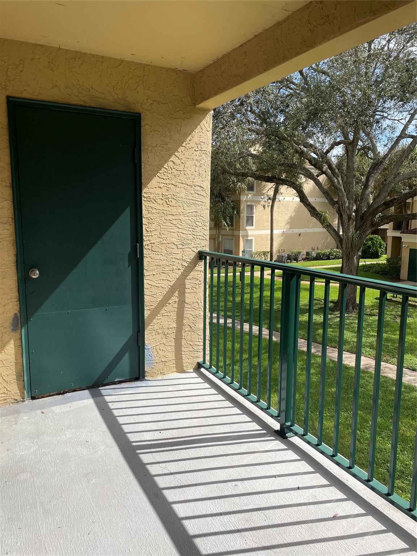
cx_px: 208
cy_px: 278
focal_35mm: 26
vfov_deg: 67.3
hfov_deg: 53.1
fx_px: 418
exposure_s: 1/3205
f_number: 1.6
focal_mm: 4.2
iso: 32
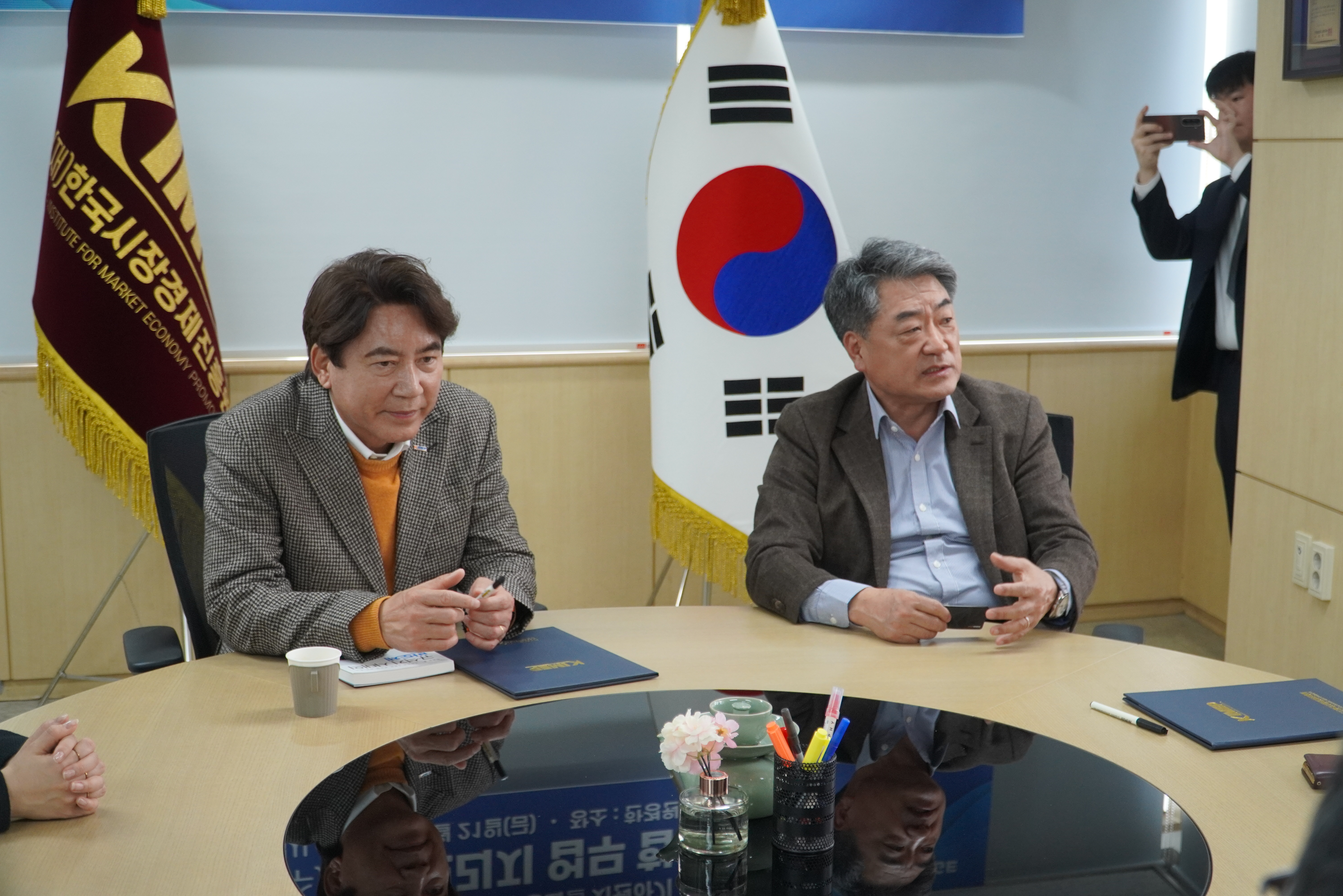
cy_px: 448
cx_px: 672
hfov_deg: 46.4
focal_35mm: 42
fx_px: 1567
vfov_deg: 31.9
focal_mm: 28
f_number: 4
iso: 1000
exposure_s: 1/160
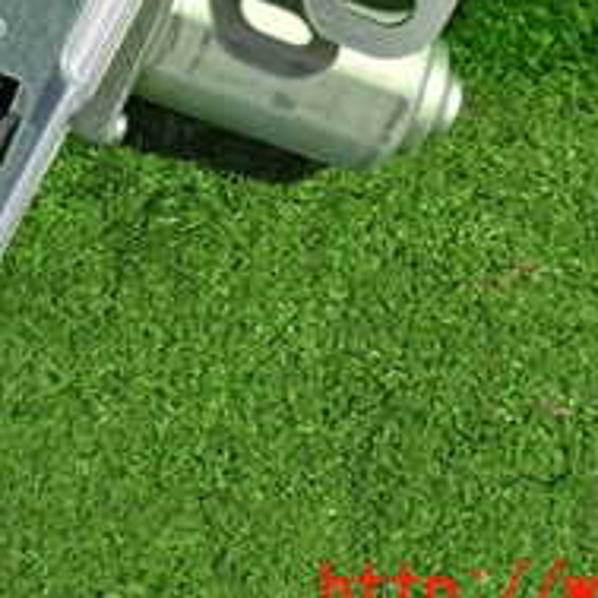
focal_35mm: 84
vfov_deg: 19.7
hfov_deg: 20.3
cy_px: -79
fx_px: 1642
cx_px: 85
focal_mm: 5.4
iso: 640
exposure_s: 1/30
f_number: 2.3
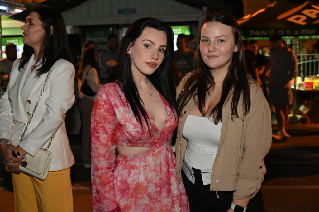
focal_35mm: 48
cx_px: 160
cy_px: 106
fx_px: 425
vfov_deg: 28.0
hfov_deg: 41.1
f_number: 5.3
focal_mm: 48
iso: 6400
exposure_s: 1/60
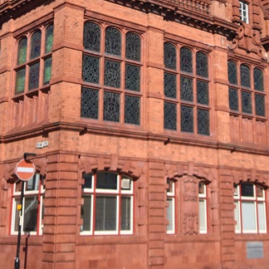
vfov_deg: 25.7
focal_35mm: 66
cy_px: 58
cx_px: 154
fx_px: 580
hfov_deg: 26.1
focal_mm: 14
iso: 400
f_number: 4.8
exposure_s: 1/3200
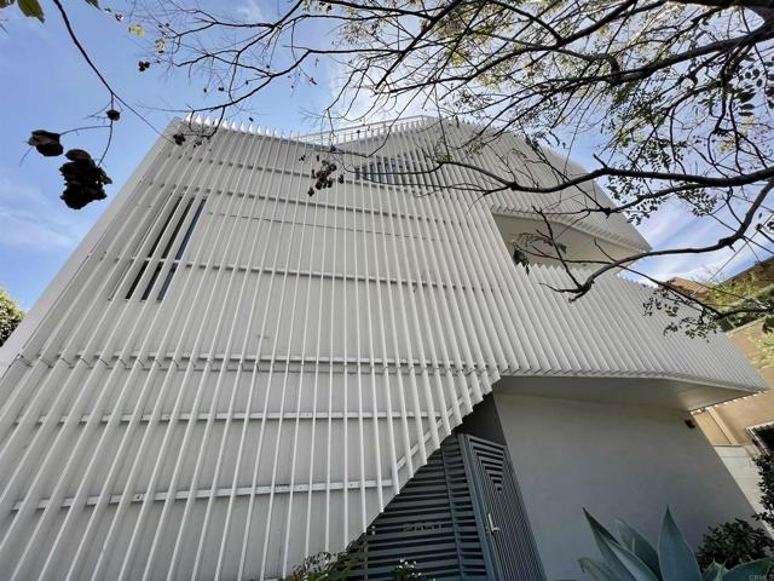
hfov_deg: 106.2
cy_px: 290
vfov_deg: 89.9
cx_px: 387
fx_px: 291
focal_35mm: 13
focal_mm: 1.57
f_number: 1.8
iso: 32
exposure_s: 1/531
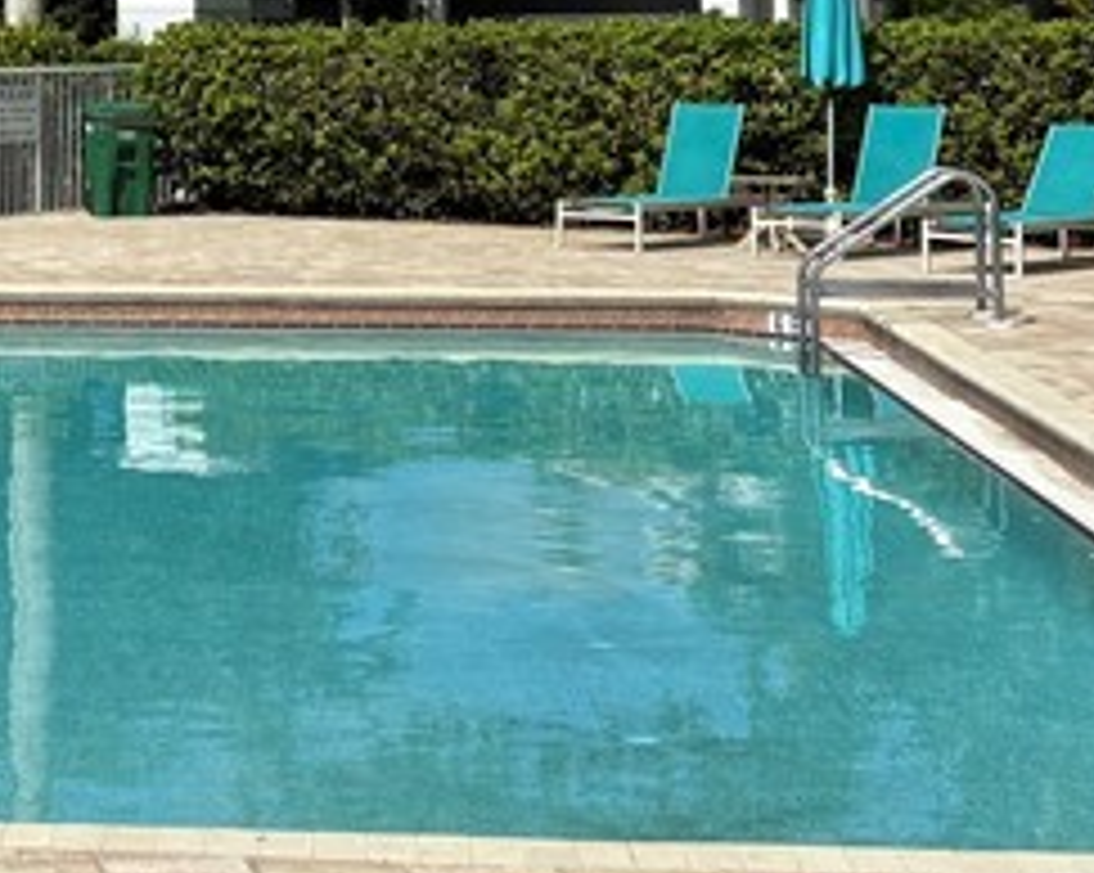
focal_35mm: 107
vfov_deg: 14.0
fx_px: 3462
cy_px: -176
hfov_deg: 17.2
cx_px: -189
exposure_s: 1/5348
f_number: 1.6
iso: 50
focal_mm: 5.96
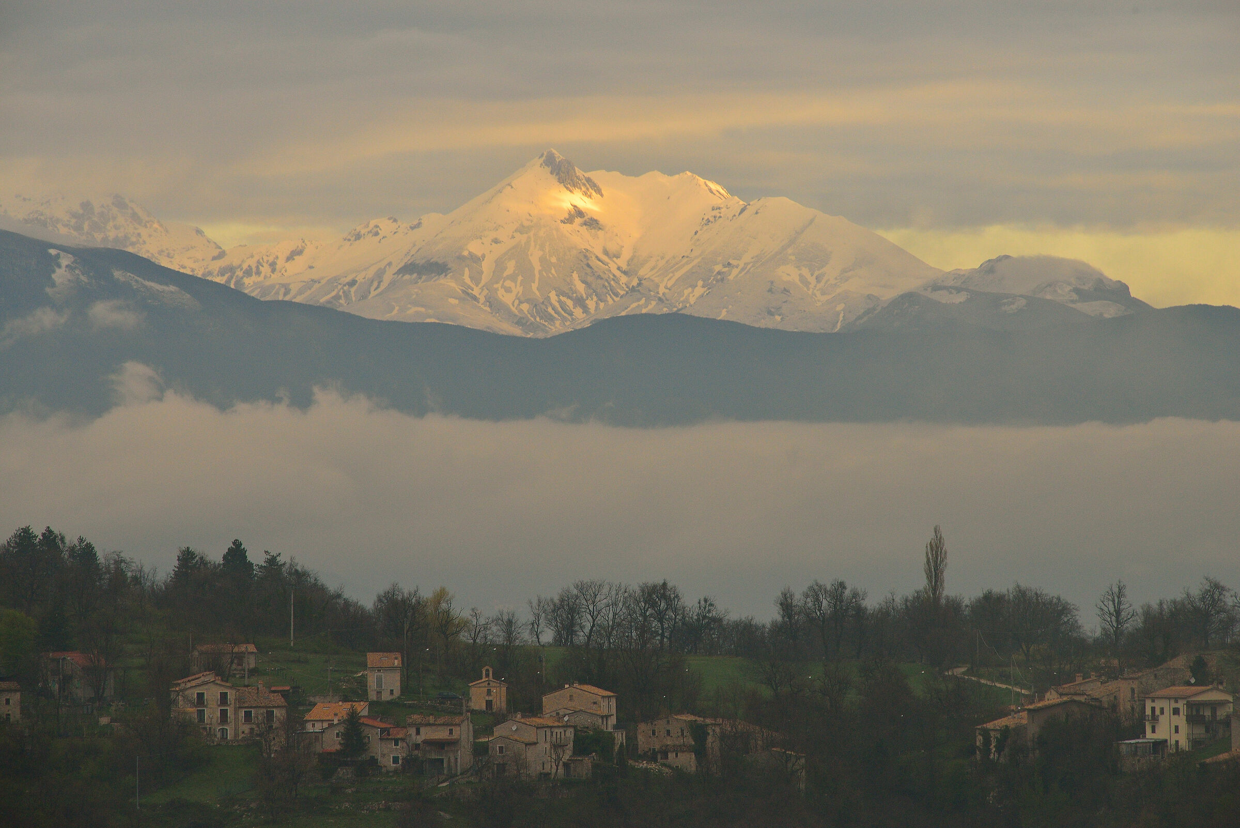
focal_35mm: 300
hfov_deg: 6.9
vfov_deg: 4.6
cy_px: 414
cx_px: 620
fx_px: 10337
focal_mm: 300
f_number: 11
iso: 1000
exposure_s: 1/640
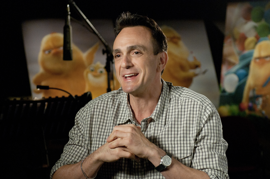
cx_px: 135
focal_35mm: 105
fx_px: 786
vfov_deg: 13.0
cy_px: 90
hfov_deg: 19.5
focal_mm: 70
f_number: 3.5
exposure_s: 1/125
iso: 1600
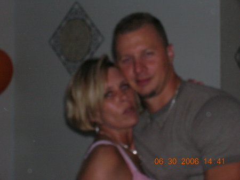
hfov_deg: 19.3
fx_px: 707
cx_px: 120
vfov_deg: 14.5
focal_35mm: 102
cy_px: 90
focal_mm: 17.1
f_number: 8.2
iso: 200
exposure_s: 1/60.1
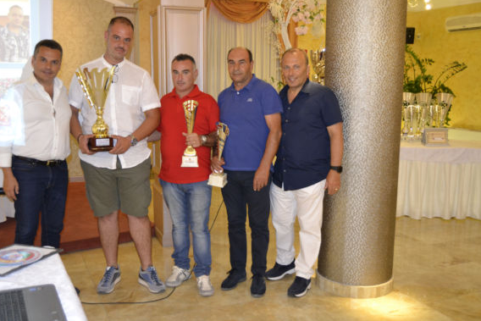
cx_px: 228
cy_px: 153
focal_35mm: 38
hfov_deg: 50.7
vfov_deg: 35.1
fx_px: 508
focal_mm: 24
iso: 1600
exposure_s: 1/60
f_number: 3.8
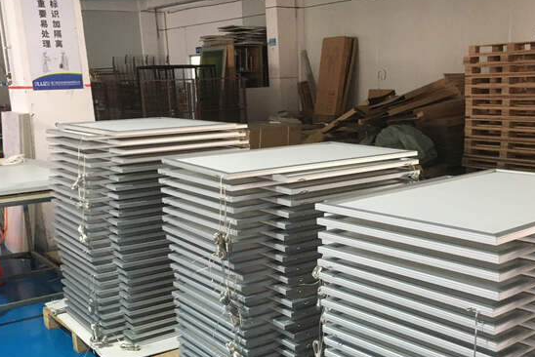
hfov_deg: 44.3
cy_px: 248
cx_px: 320
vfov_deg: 30.2
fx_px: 654
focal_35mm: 44
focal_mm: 4.15
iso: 200
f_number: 2.2
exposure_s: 1/33
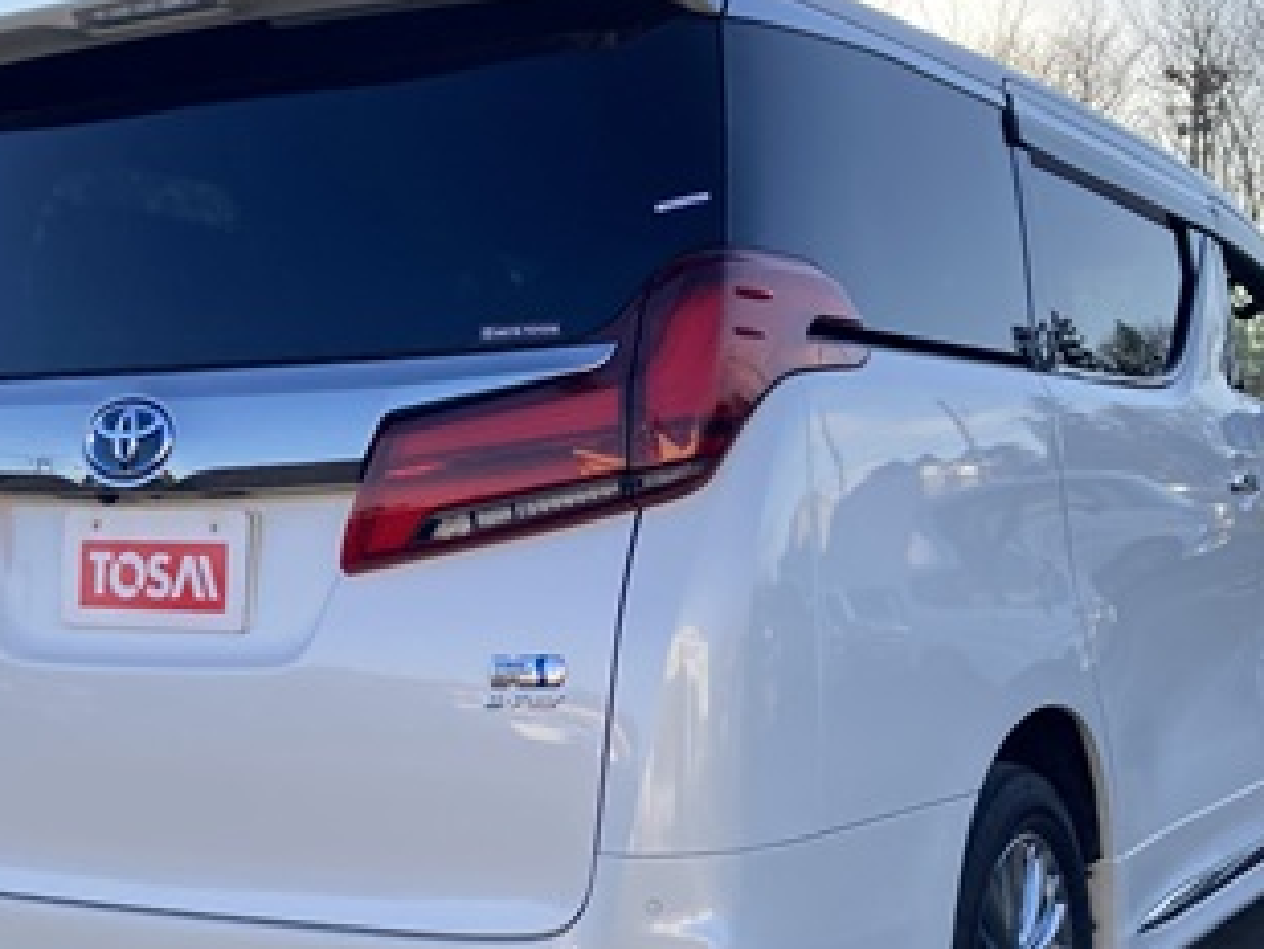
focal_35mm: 58
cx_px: 577
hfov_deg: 33.2
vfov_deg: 25.1
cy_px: 626
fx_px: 2119
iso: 20
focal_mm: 3.99
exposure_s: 1/972
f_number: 1.8
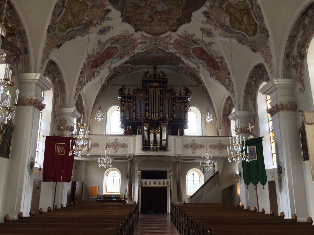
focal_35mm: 29
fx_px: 263
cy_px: 118
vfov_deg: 48.2
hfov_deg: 61.7
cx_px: 157
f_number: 2.2
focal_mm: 4.15
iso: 250
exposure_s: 1/33
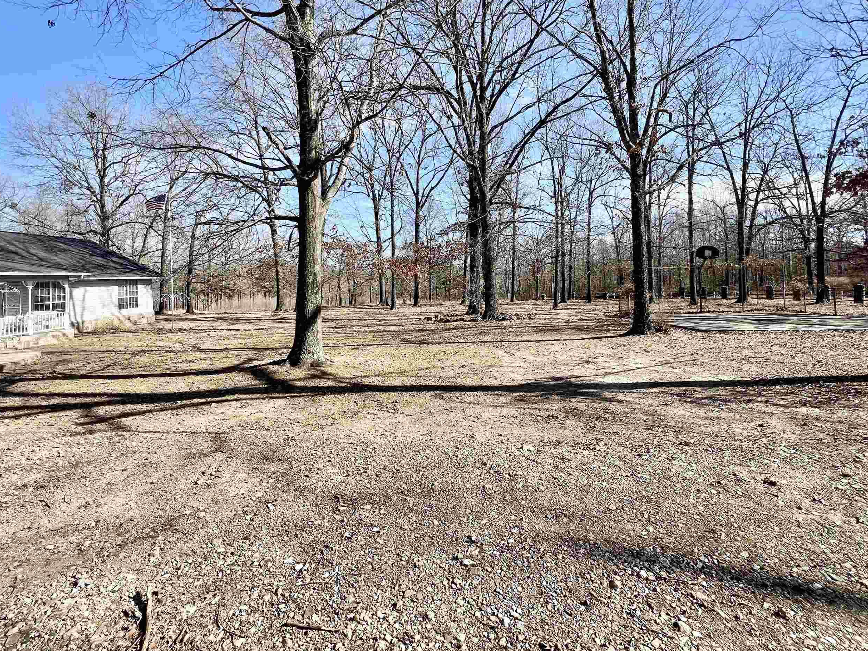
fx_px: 401
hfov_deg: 94.5
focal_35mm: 16
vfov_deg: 77.5
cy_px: 270
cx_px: 418
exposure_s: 1/889
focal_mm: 1.57
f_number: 1.8
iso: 32
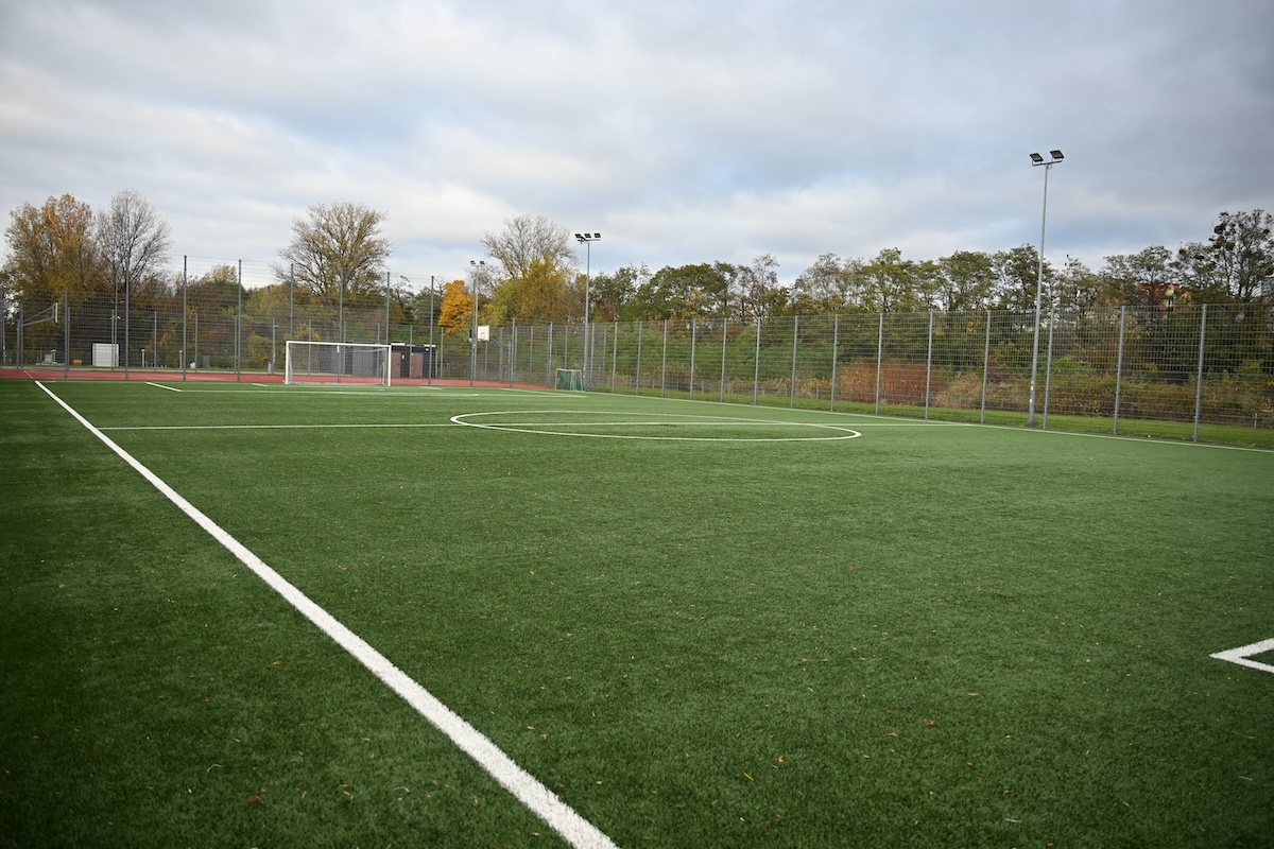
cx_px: 637
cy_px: 424
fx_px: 991
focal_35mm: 28
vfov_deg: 46.4
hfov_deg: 65.5
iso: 250
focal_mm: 28
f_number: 4
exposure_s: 1/250
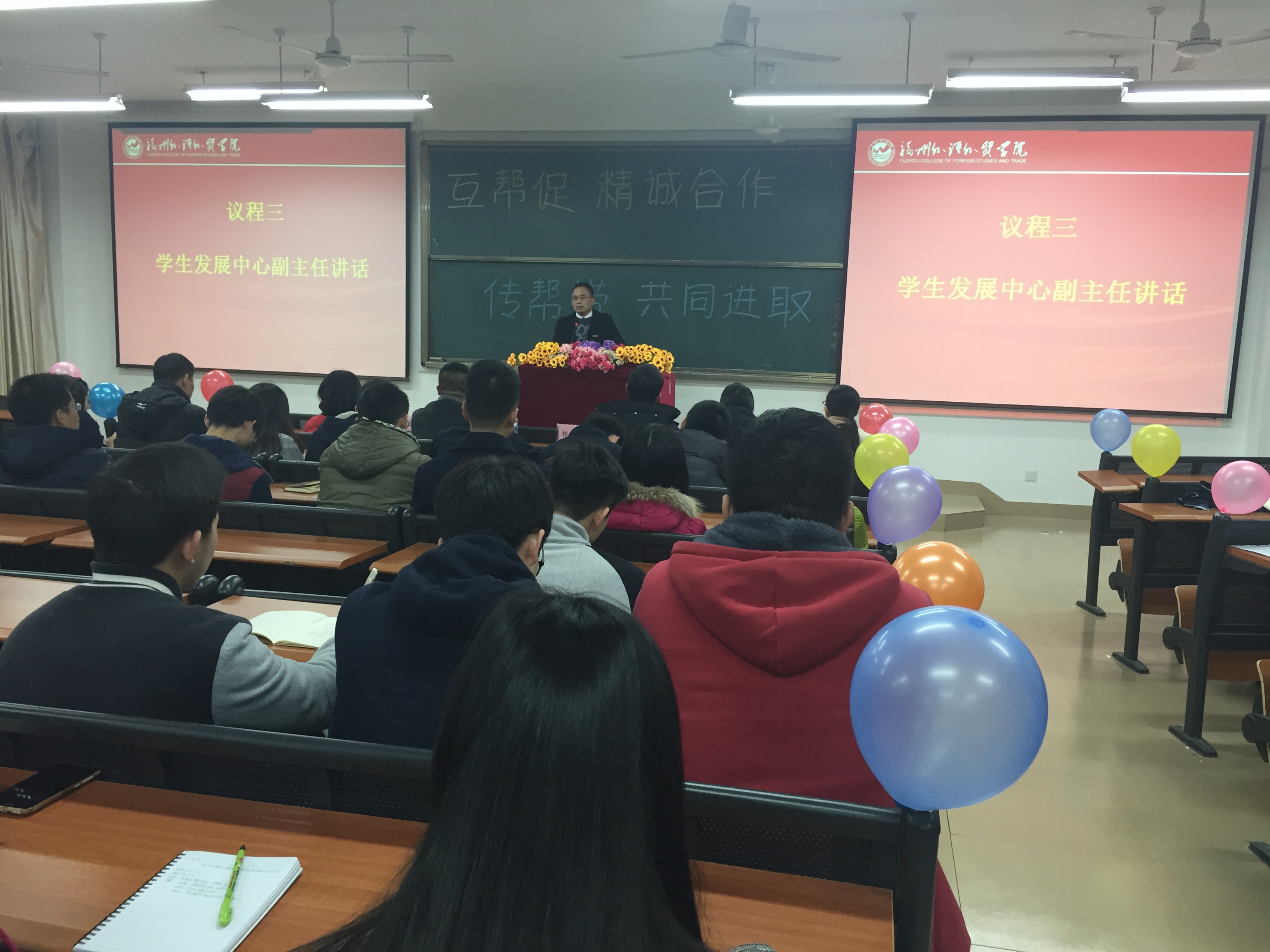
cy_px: 476
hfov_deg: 61.7
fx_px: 1064
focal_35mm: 29
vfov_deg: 48.2
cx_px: 635
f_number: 2.2
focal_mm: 4.15
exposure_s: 1/33
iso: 100
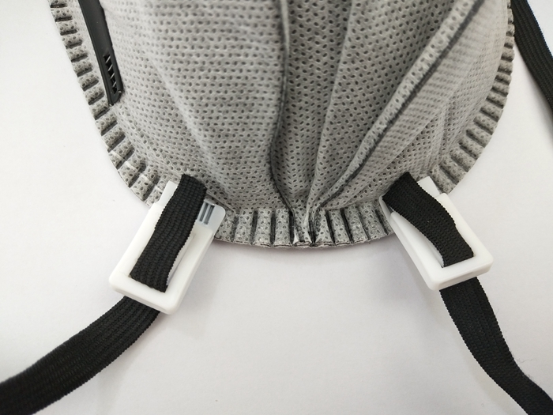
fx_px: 415
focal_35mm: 26
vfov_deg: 53.1
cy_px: 208
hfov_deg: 67.3
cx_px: 276
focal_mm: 3.88
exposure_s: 1/100
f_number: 2
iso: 100
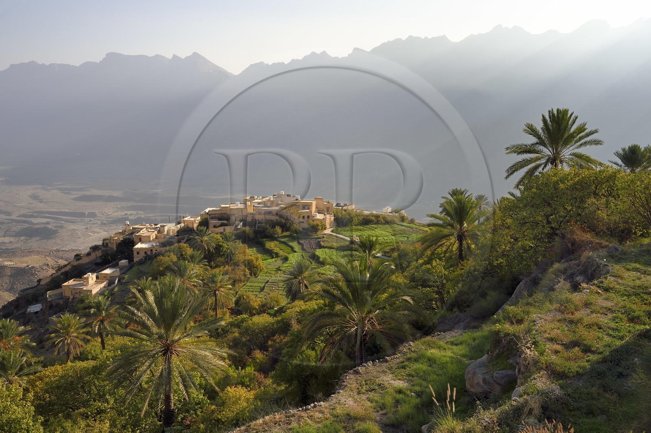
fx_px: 614
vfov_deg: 38.8
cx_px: 326
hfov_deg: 55.8
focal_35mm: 34
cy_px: 216
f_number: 9
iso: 200
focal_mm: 34
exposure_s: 1/500
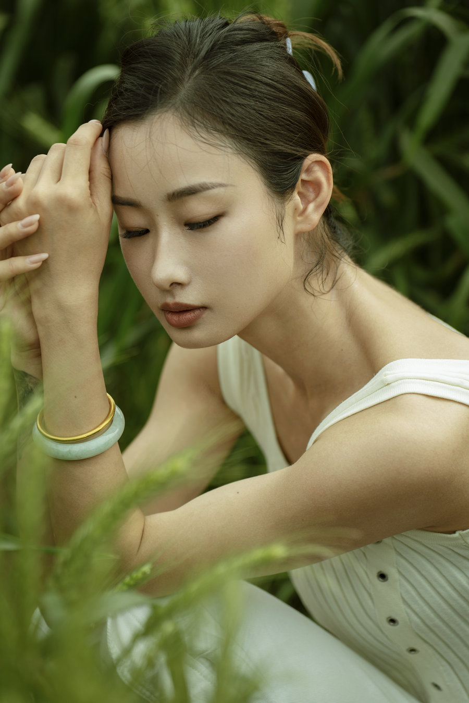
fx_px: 2402
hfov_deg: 11.2
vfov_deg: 16.6
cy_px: 352
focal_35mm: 123
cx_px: 234
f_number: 2.8
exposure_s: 1/500
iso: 50
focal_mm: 123
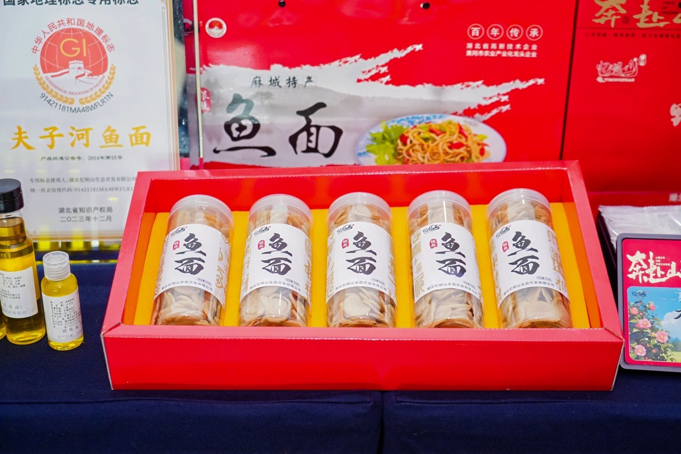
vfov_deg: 23.4
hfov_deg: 34.5
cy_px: 227
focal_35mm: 58
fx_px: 1097
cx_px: 340
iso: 2000
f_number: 4
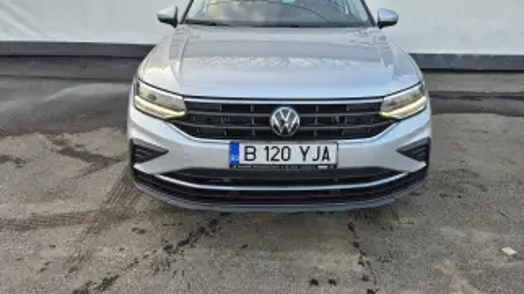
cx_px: 288
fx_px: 389
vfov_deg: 40.5
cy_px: 80
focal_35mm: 28
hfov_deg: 67.8
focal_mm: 5.4
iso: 40
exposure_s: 1/180
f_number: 1.8
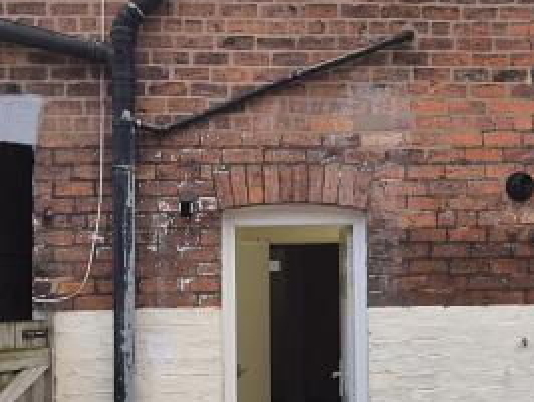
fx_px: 772
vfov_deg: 29.1
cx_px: 369
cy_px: 219
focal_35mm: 50
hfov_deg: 37.6
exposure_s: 1/100
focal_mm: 2.2
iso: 64
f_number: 2.2
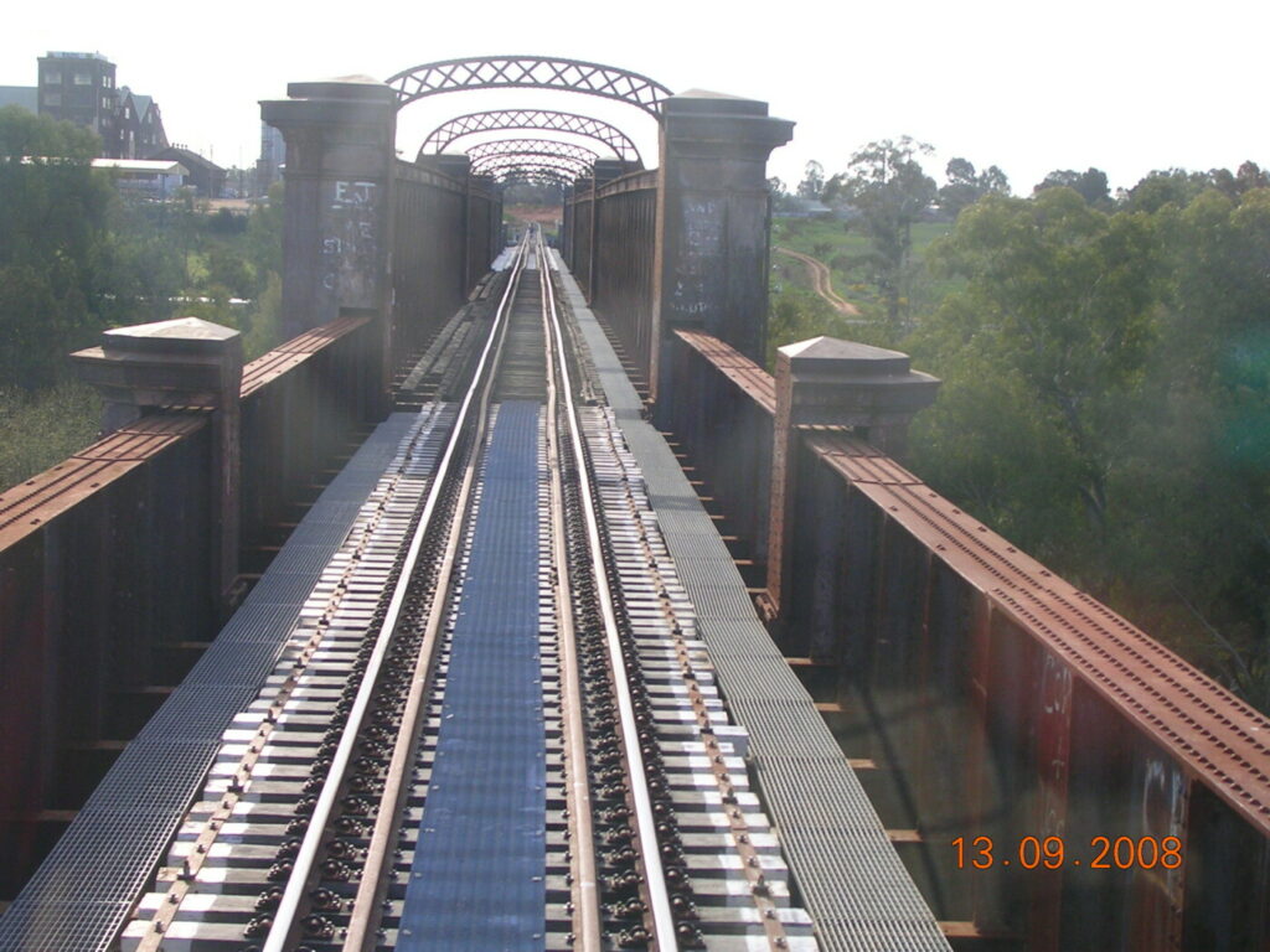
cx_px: 635
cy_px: 476
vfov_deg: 19.4
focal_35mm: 76
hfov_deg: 25.7
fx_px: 2788
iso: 50
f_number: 3.9
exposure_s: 1/276
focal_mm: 11.5
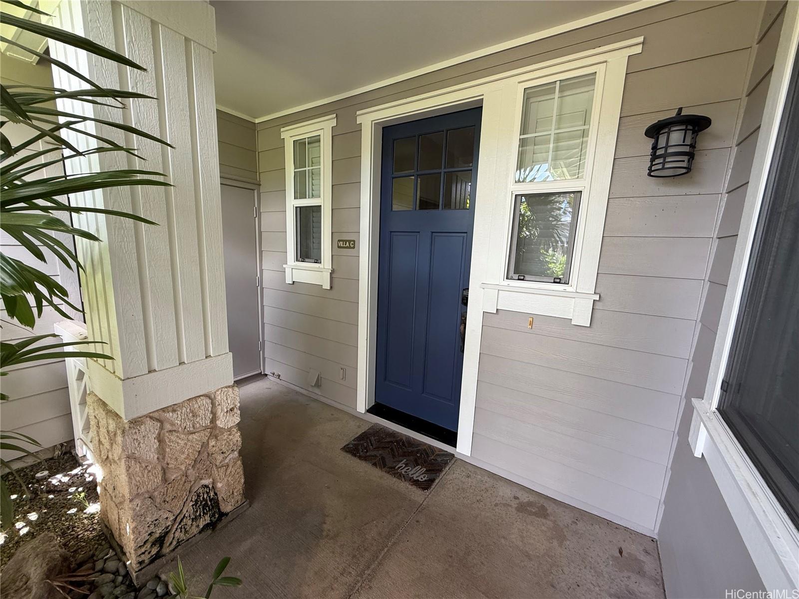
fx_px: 323
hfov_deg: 102.1
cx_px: 400
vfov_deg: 85.7
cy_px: 300
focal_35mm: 14
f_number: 2.2
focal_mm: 2.22
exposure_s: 1/99
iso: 160
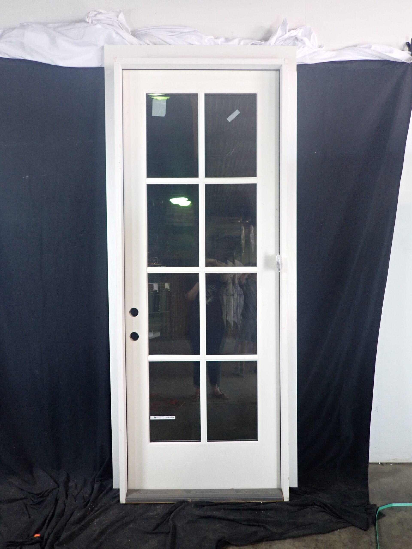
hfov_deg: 54.9
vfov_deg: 69.4
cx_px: 206
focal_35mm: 25
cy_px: 274
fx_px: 397
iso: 200
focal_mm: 4.5
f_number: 2
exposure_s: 1/30
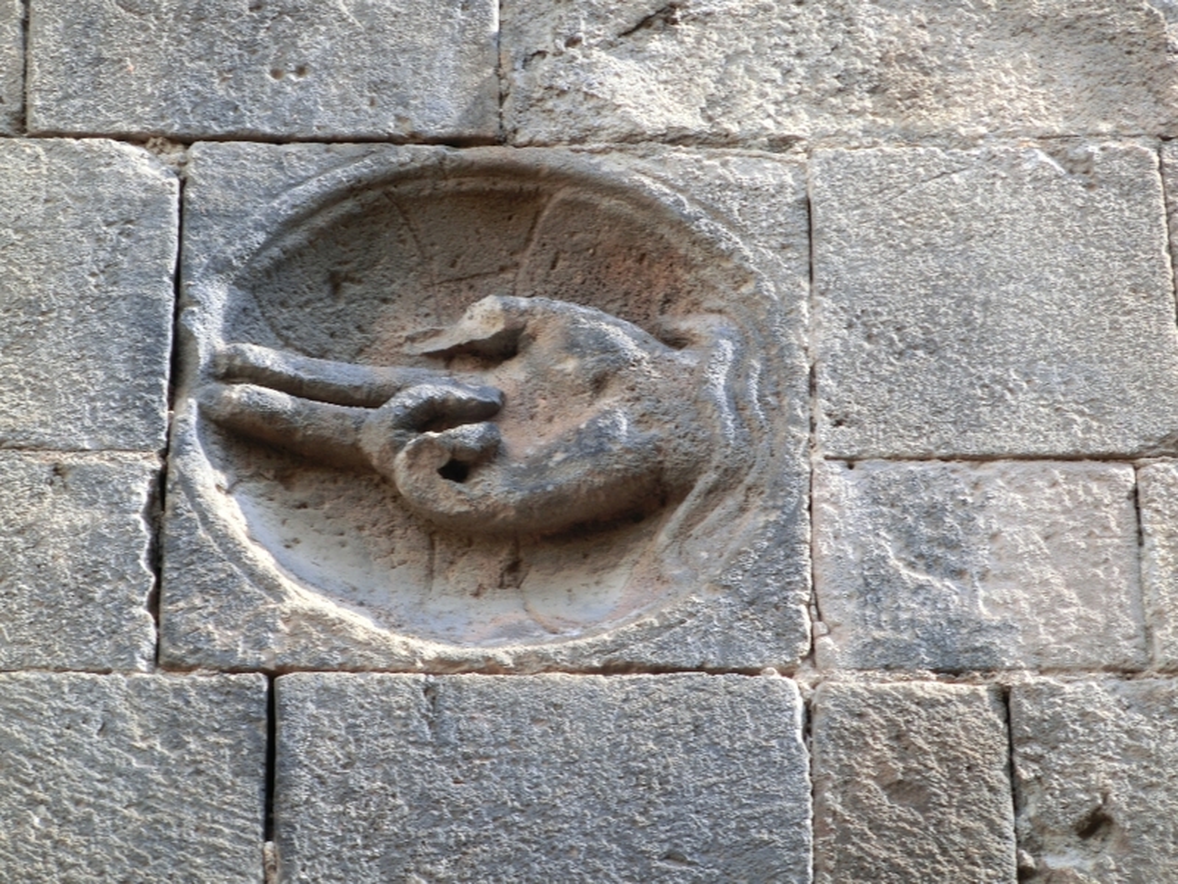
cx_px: 589
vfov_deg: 5.6
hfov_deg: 7.4
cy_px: 442
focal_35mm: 267
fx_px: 9086
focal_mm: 47.27
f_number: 5.8
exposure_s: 1/80
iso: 100
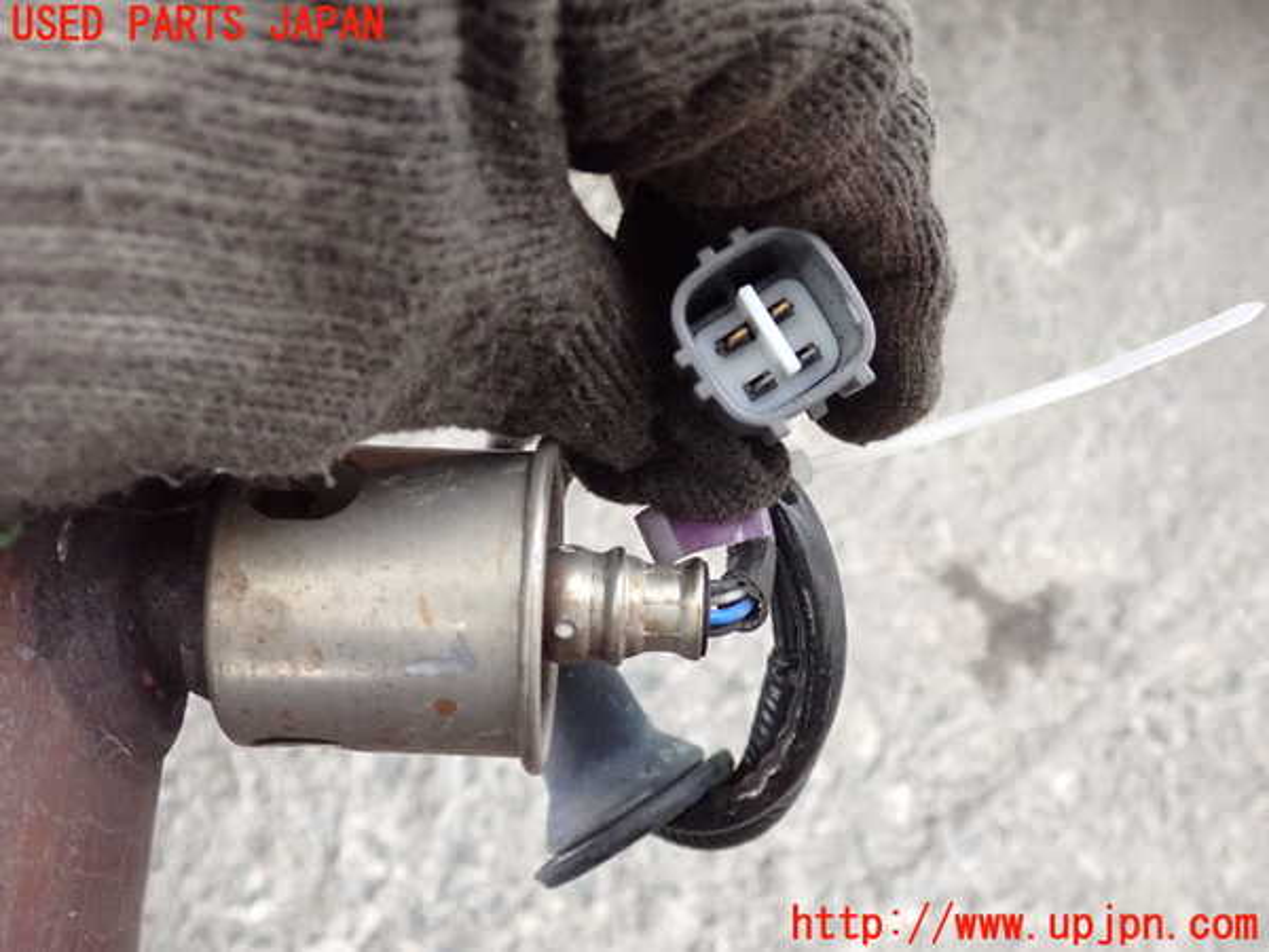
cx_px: 634
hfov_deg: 51.4
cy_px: 476
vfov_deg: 39.7
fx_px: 1320
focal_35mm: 36
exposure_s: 1/125
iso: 1250
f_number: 2.5
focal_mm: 6.37
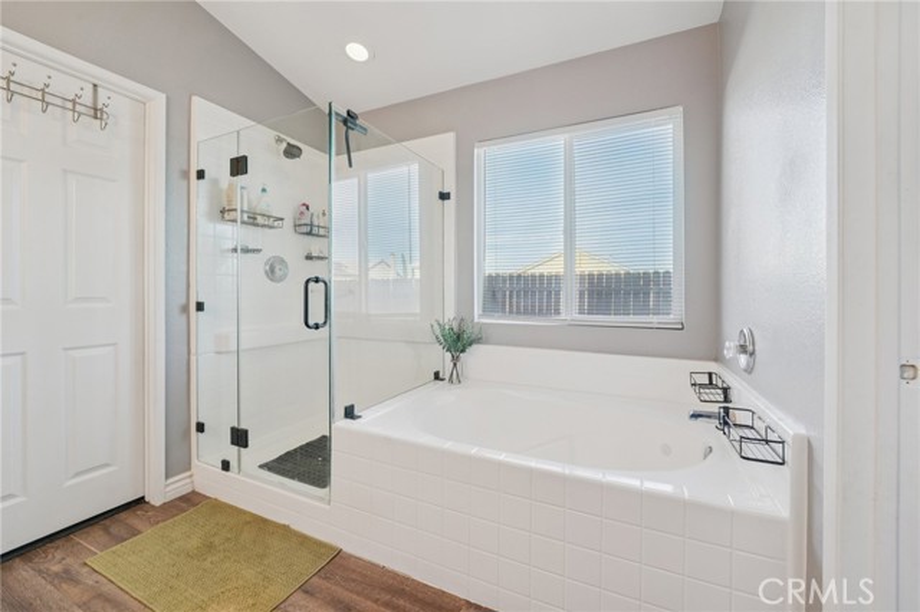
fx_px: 332
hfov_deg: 108.4
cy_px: 306
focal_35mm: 13
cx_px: 460
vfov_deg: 85.4
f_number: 8
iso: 320
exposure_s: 1/30
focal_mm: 13
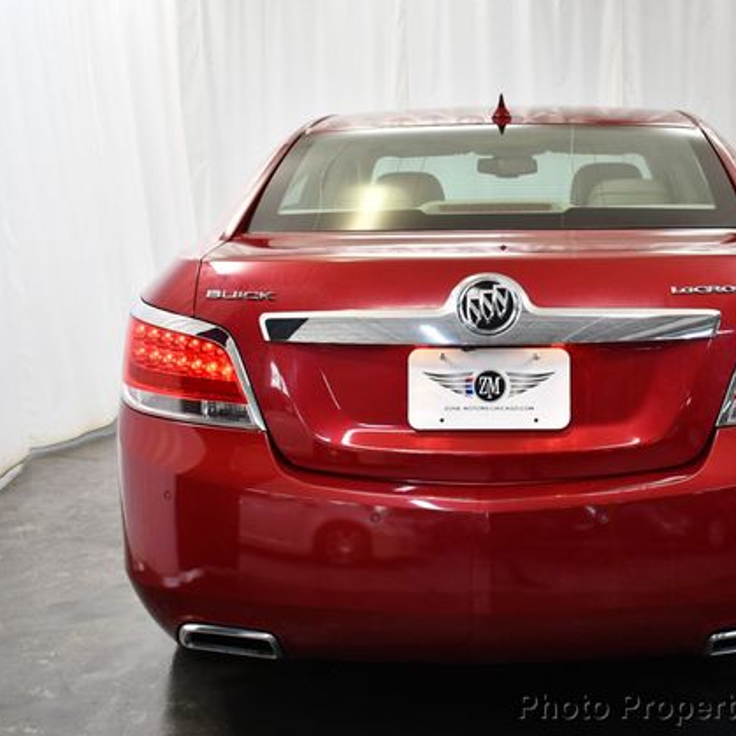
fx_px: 1251
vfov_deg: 32.8
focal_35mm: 52
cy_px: 364
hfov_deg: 32.5
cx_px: 495
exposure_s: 1/125
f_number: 3.5
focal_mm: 20
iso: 800
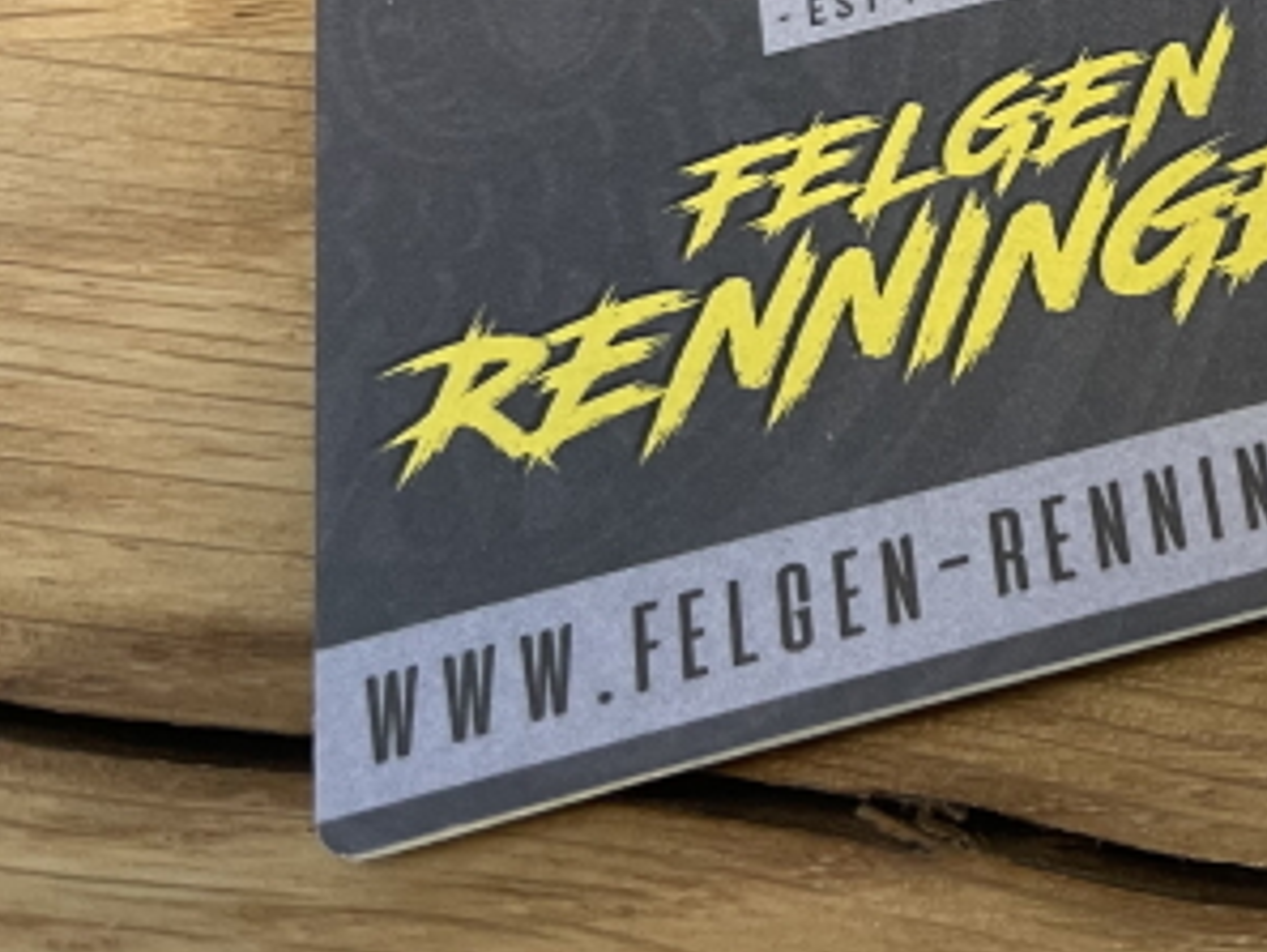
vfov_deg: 20.1
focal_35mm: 70
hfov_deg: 24.0
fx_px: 2563
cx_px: 1702
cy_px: -90
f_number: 1.6
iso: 125
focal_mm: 5.1
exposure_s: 1/83
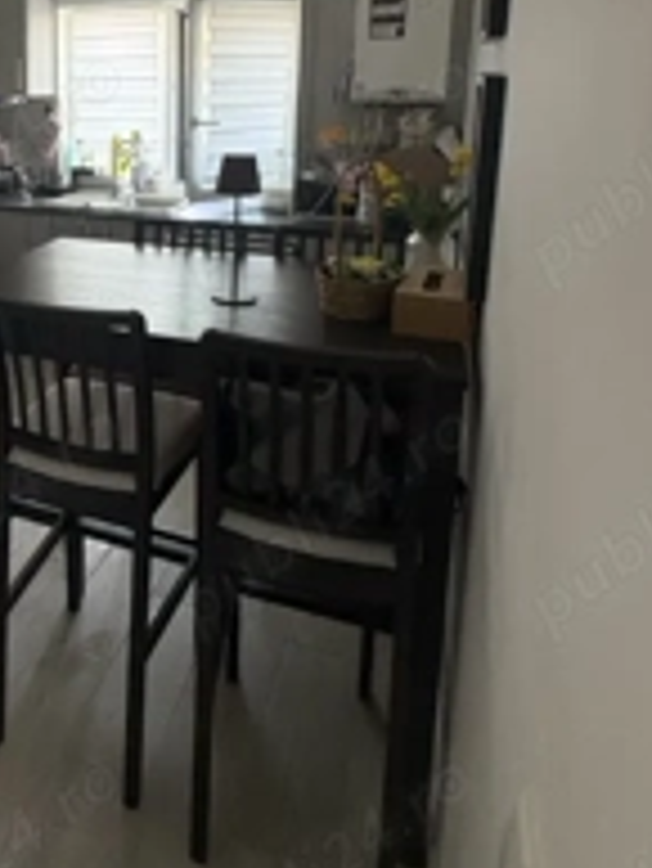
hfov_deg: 43.8
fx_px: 727
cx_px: 58
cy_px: 220
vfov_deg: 58.5
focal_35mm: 29
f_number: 2.2
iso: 320
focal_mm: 2.22
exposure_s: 1/60
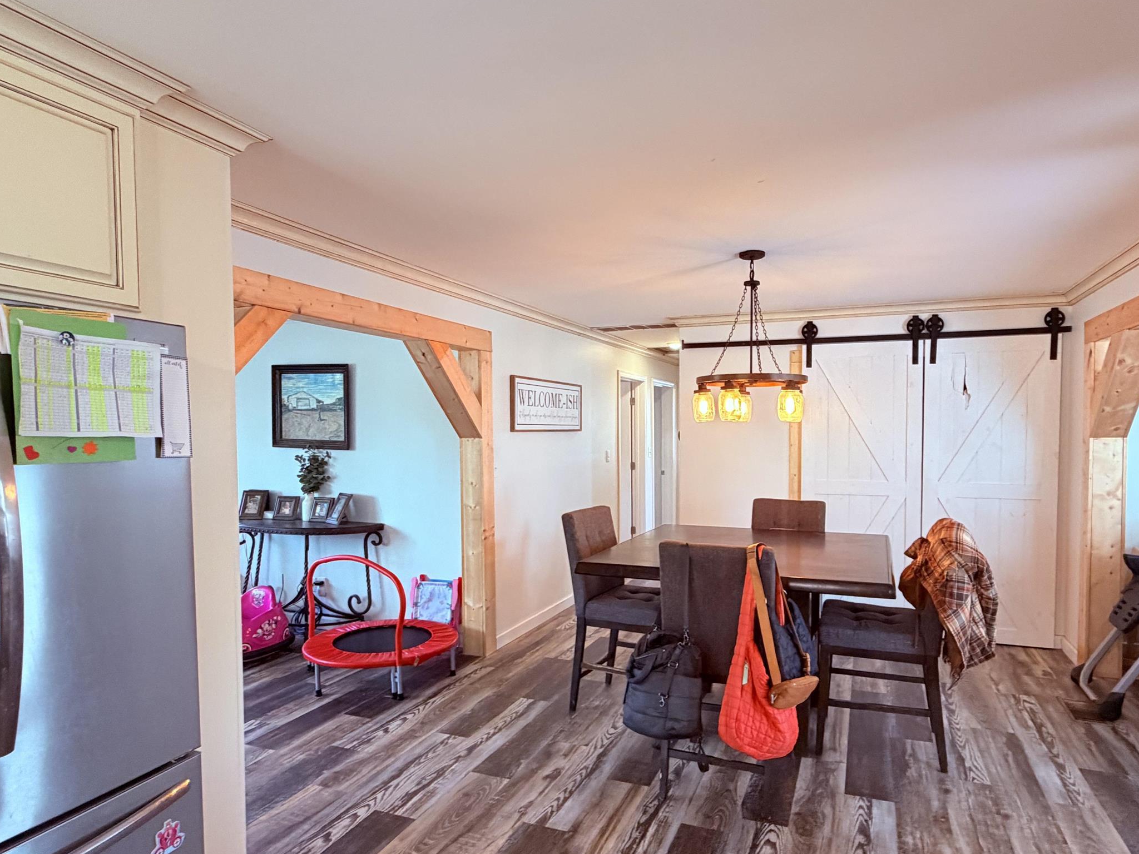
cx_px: 627
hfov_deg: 78.8
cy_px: 456
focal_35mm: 21
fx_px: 691
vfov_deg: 63.4
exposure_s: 1/60
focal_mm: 2.22
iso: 320
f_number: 2.2
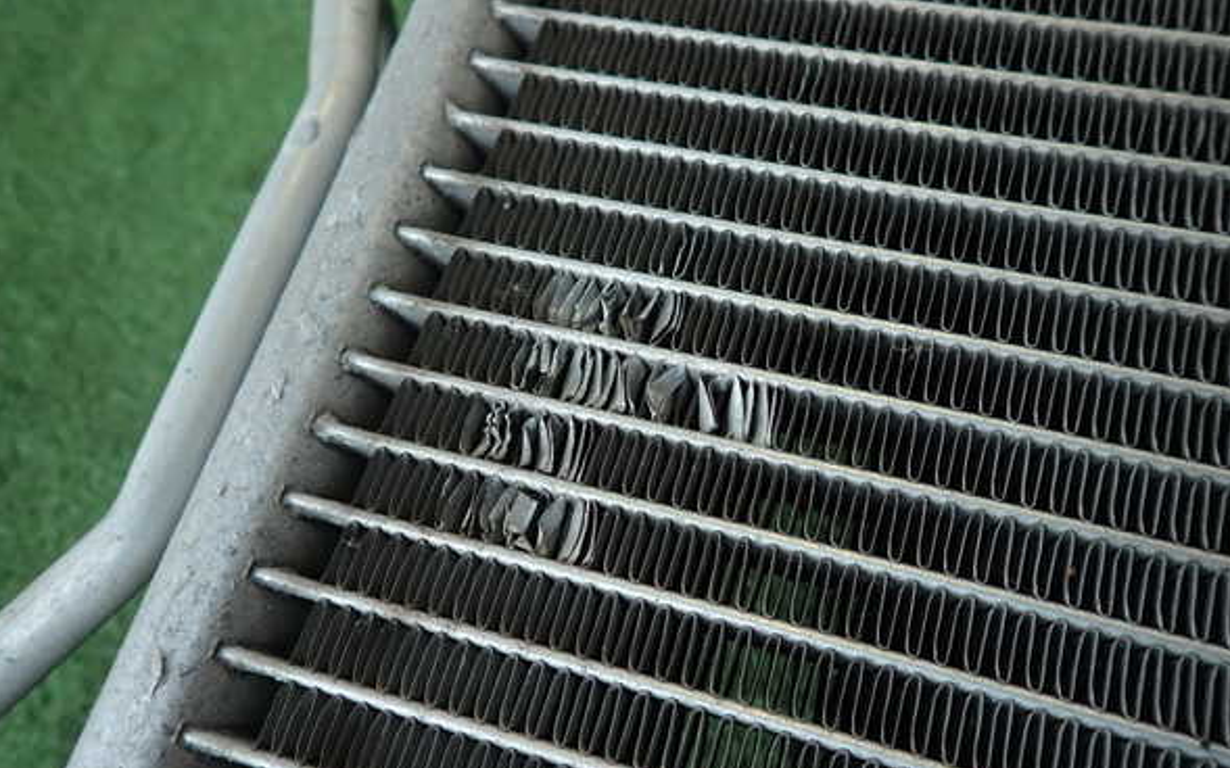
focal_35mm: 27
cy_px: 417
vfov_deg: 46.0
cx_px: 610
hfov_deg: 68.4
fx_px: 905
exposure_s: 1/100
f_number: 2
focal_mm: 4.5
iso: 100
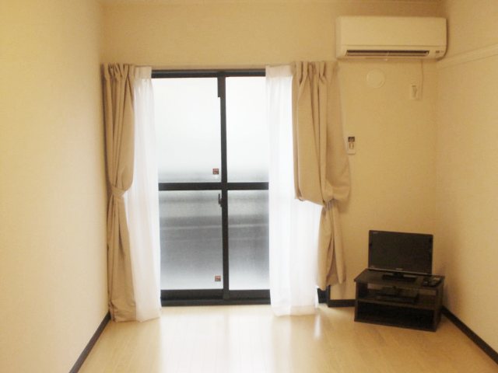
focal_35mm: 38
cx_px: 249
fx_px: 547
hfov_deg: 49.0
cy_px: 186
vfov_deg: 37.7
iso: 100
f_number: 3.1
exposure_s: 1/40
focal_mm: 6.3
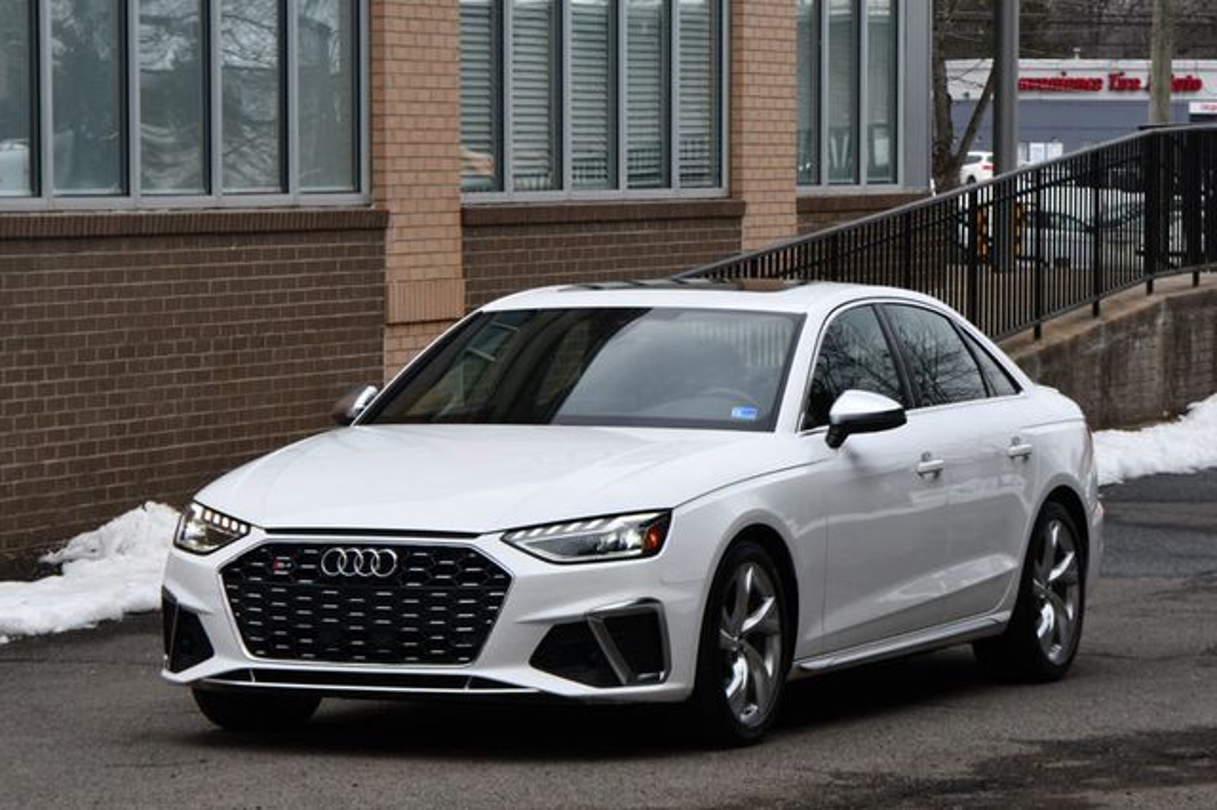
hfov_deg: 14.0
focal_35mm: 147
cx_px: 608
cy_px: 405
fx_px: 4967
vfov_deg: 9.3
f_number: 7.1
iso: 200
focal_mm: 98
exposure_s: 1/250
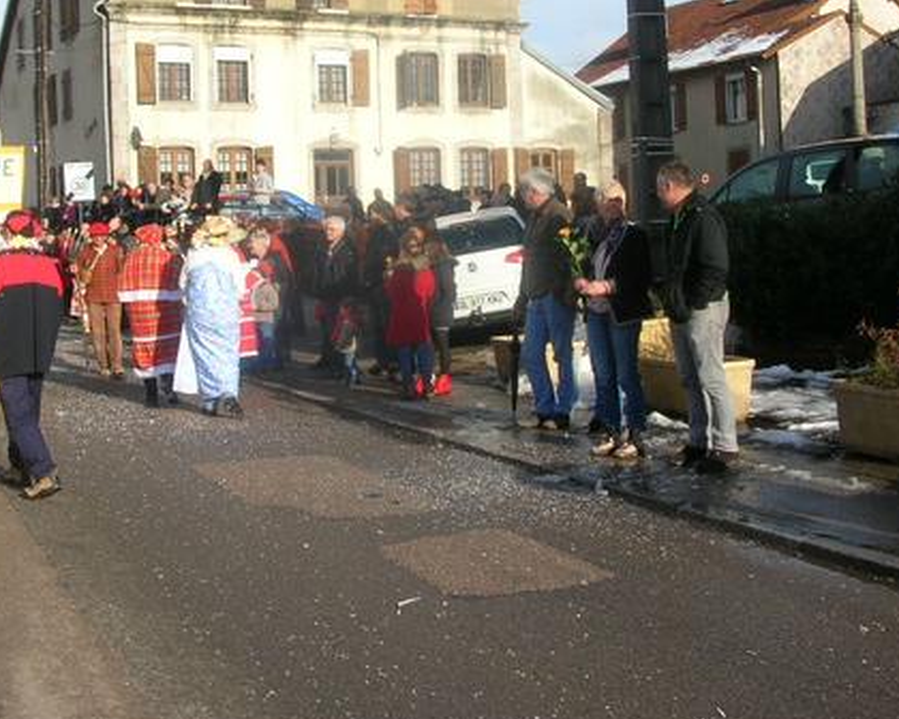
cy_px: 238
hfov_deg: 36.0
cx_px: 417
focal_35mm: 52
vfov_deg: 28.9
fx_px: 1384
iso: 50
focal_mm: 5.8
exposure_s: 1/250
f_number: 5.6
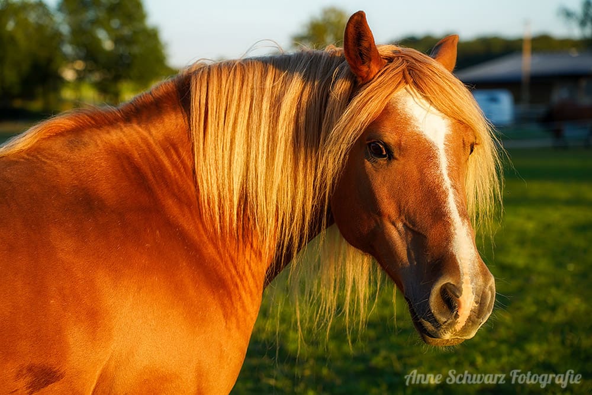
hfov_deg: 27.0
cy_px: 198
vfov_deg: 18.2
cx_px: 296
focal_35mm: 75
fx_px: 1233
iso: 1000
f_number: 4
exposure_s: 1/2000
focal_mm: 75
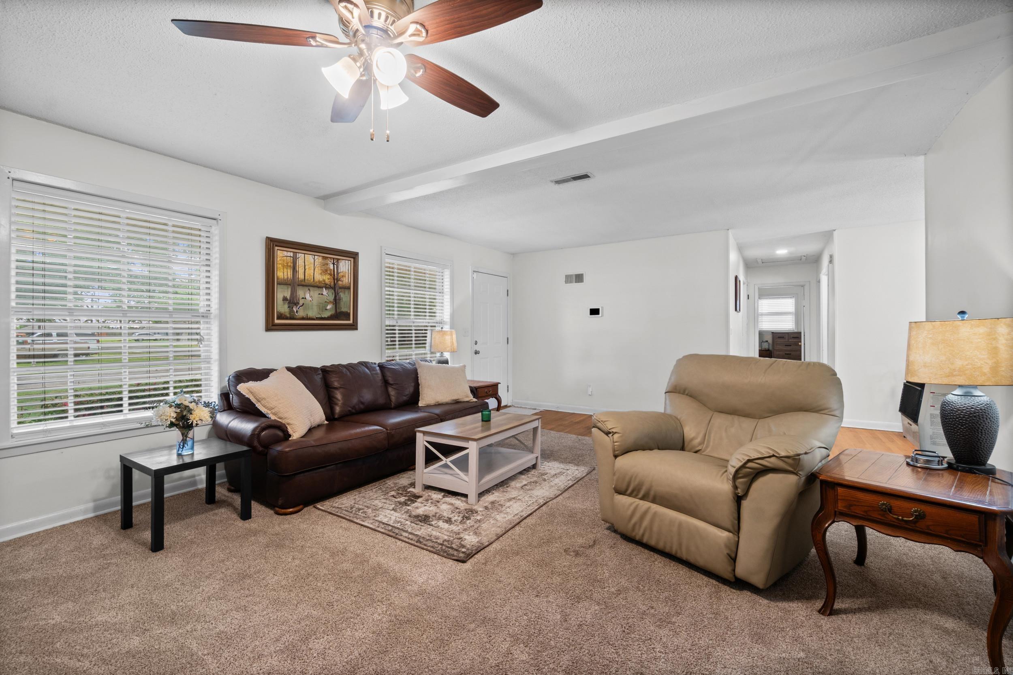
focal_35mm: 15
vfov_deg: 77.3
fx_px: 422
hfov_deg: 100.4
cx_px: 506
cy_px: 338
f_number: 9
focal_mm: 10
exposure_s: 1
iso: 250
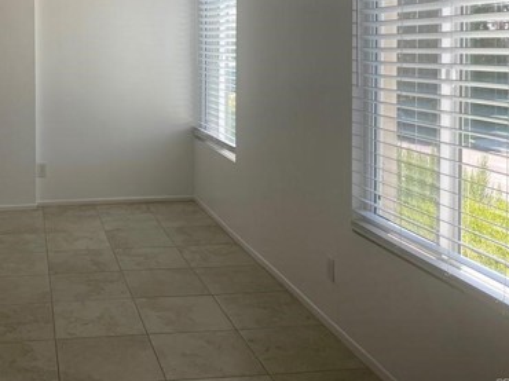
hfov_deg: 40.3
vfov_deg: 31.1
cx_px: 99
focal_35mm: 45
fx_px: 661
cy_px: 62
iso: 32
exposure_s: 1/141
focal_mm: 4.2
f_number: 1.6
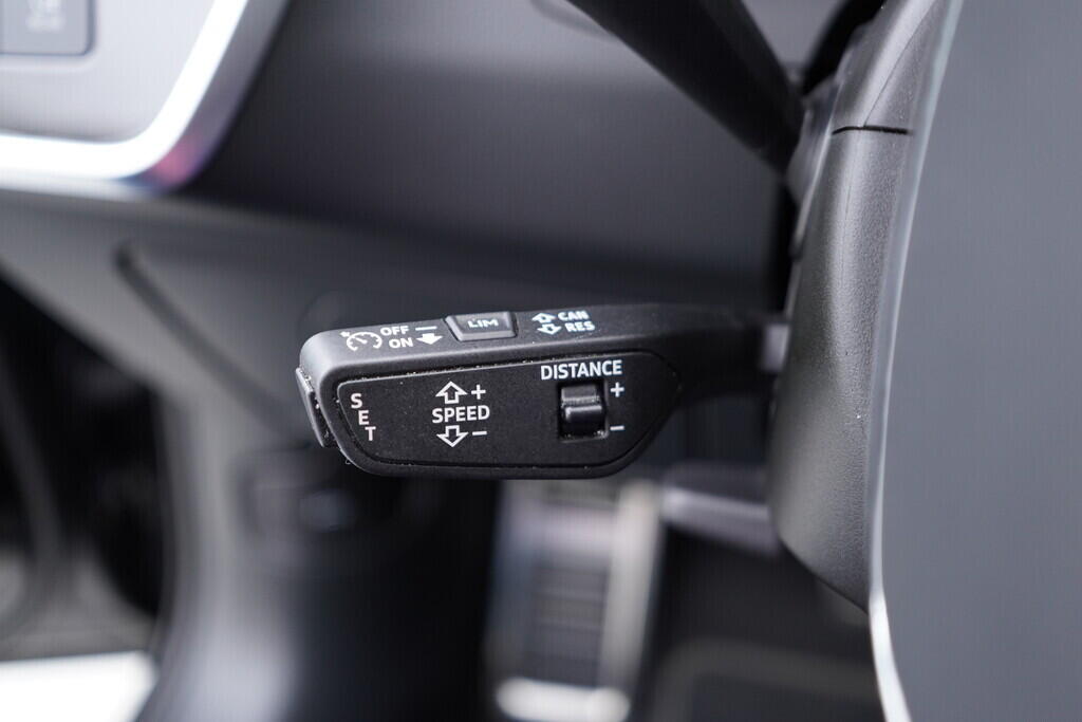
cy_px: 361
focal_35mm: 36
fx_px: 1082
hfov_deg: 53.1
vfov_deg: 36.9
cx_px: 541
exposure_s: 1/40
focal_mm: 24
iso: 500
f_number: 2.8
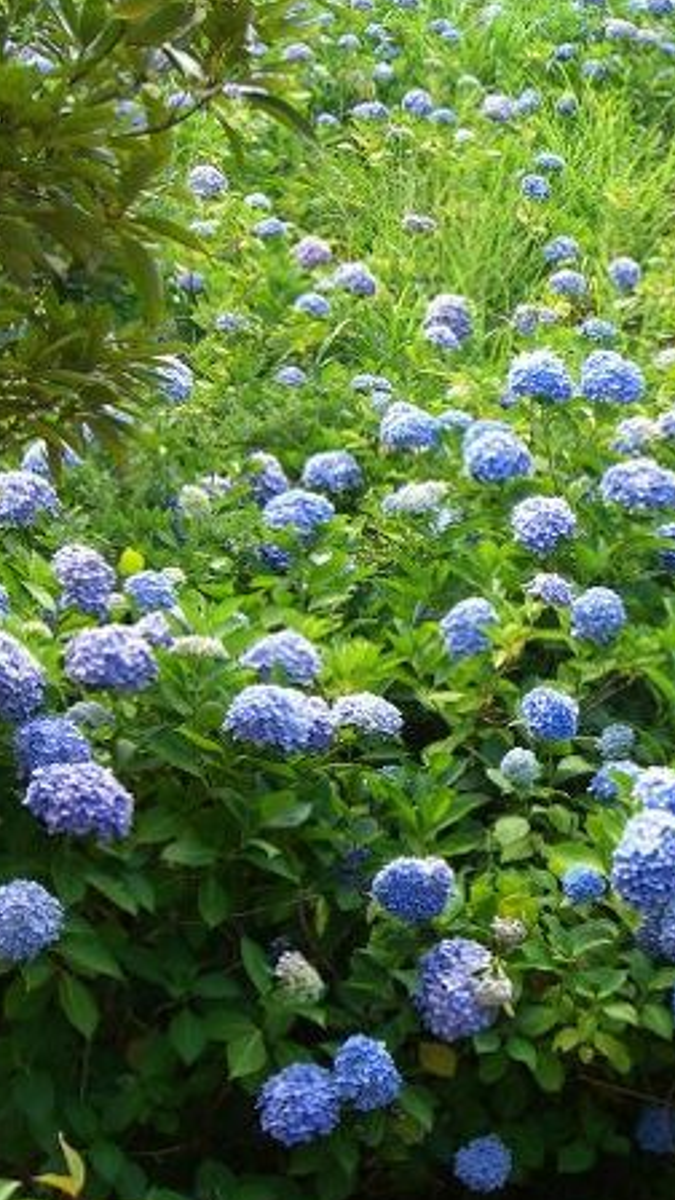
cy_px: 647
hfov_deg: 19.3
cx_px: 729
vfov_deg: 34.9
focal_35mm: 60
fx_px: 1909
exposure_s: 1/125
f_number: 4
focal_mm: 7.9
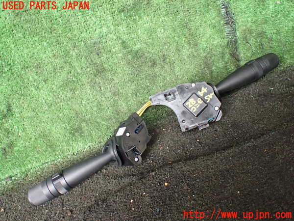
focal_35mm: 30
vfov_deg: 46.8
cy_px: 110
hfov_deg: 60.0
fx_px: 255
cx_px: 147
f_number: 2.3
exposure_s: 1/125
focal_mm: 5.4
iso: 640
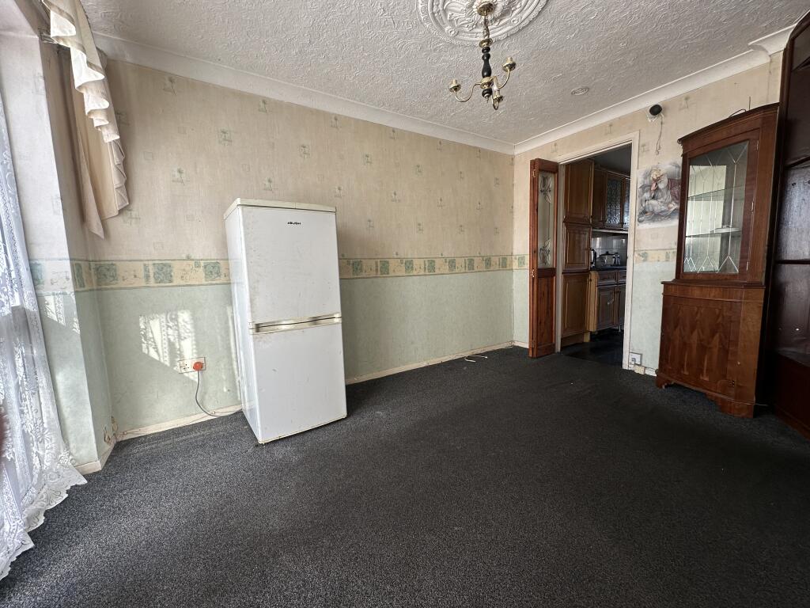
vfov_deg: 85.7
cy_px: 304
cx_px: 405
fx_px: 328
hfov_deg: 102.1
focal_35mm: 14
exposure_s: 1/99
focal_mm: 2.22
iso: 40
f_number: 2.2
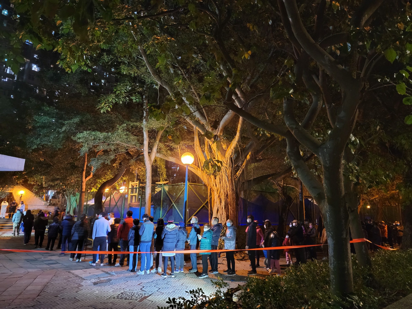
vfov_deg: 56.8
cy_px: 154
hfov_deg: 71.6
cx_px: 206
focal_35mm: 24
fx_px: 286
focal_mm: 6.7
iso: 1000
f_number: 1.8
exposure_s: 1/25
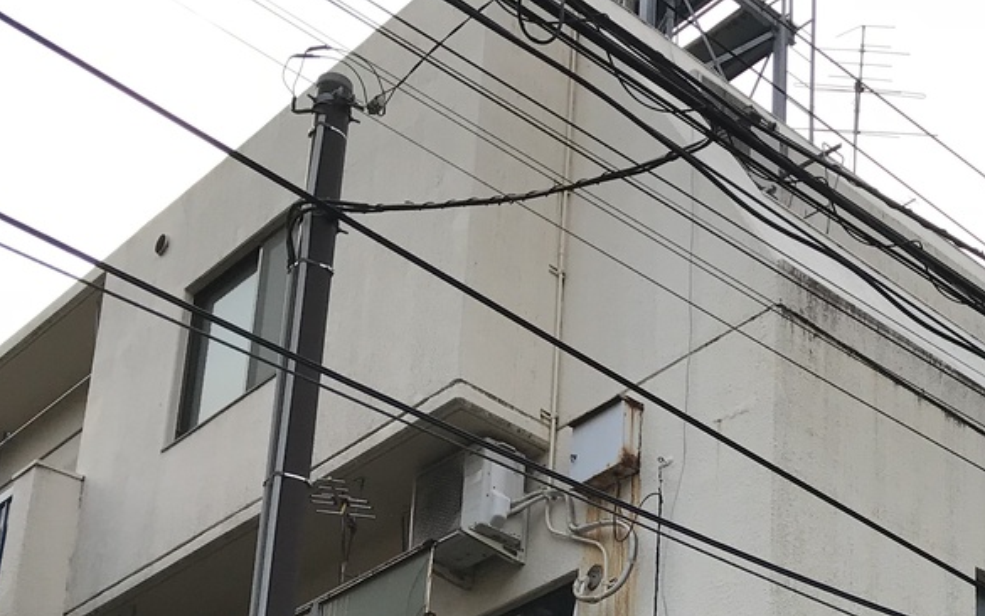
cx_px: 837
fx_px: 1907
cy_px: 875
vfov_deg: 16.9
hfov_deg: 28.1
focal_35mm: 71
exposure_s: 1/1277
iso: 20
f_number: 1.8
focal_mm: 3.99
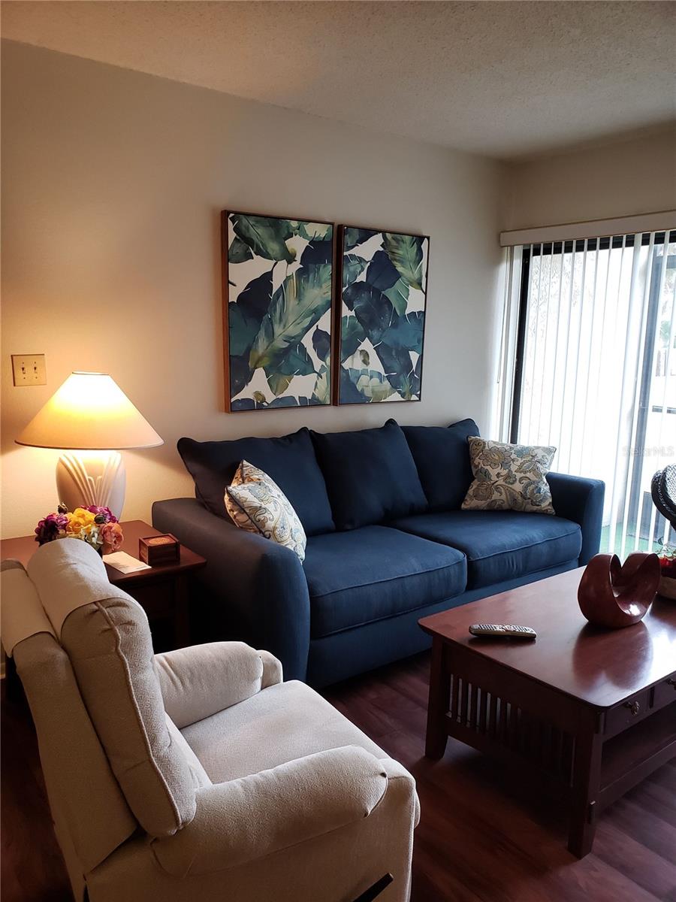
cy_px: 451
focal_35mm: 26
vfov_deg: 67.3
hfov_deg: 53.1
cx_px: 338
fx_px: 677
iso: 320
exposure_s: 1/60
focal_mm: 4.3
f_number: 2.4
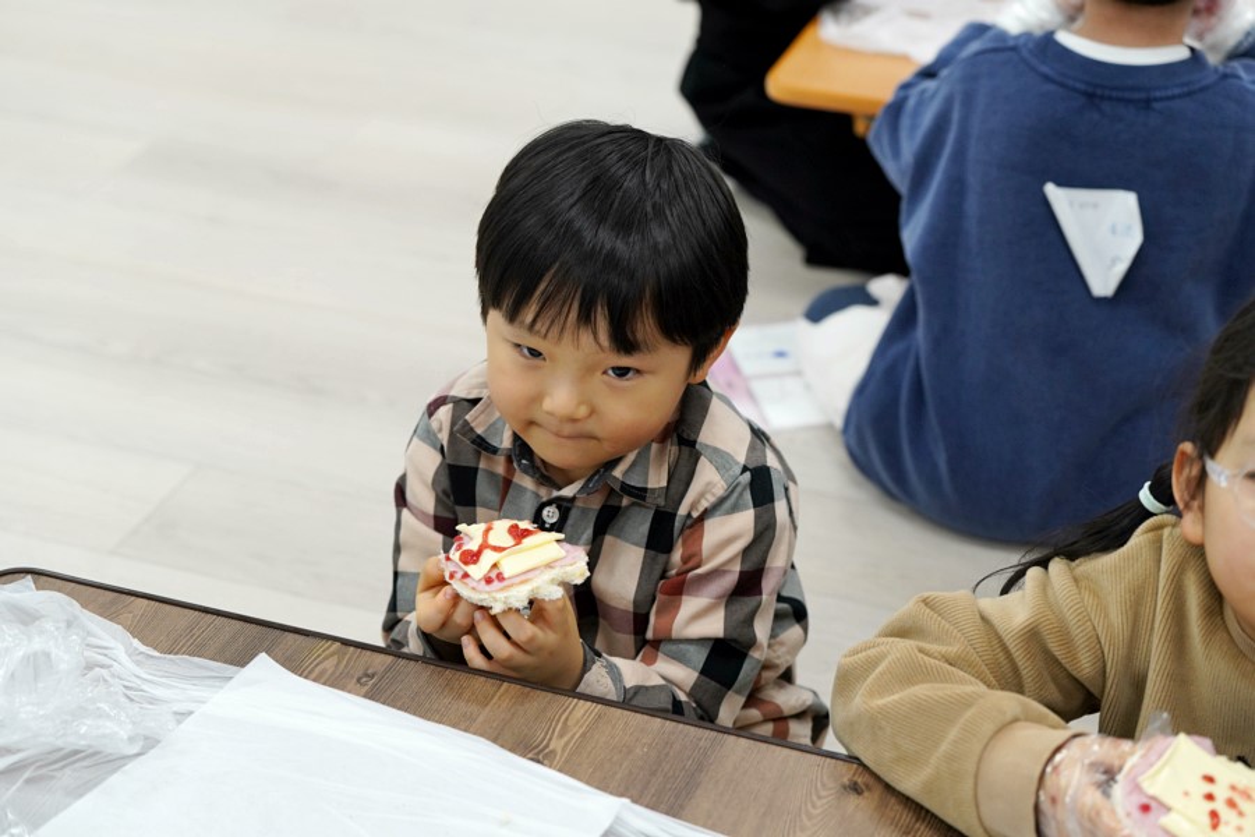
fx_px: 2440
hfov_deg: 28.8
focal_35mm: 70
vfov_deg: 19.5
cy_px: 418
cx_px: 628
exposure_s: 1/160
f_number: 4
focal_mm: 70
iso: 1250
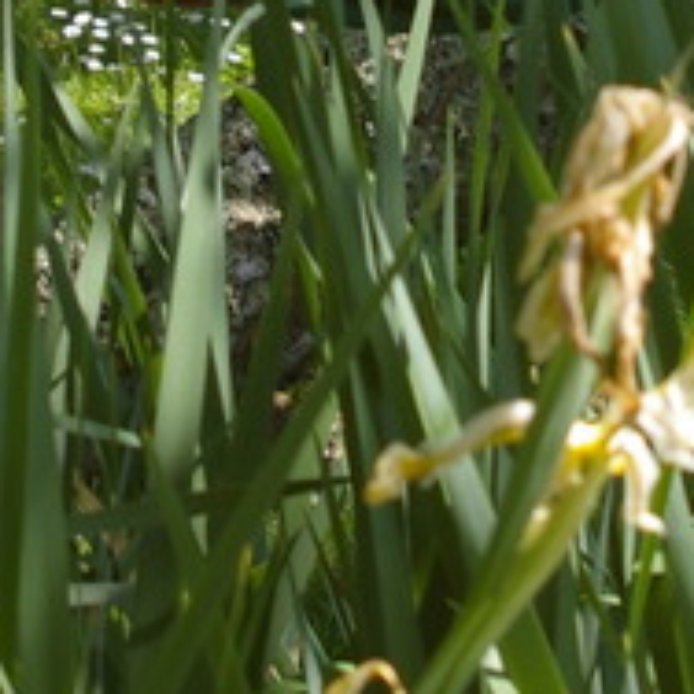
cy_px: -478
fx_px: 8649
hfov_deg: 4.6
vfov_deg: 4.6
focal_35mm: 381
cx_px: 513
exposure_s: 1/125
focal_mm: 55
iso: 200
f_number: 9.5
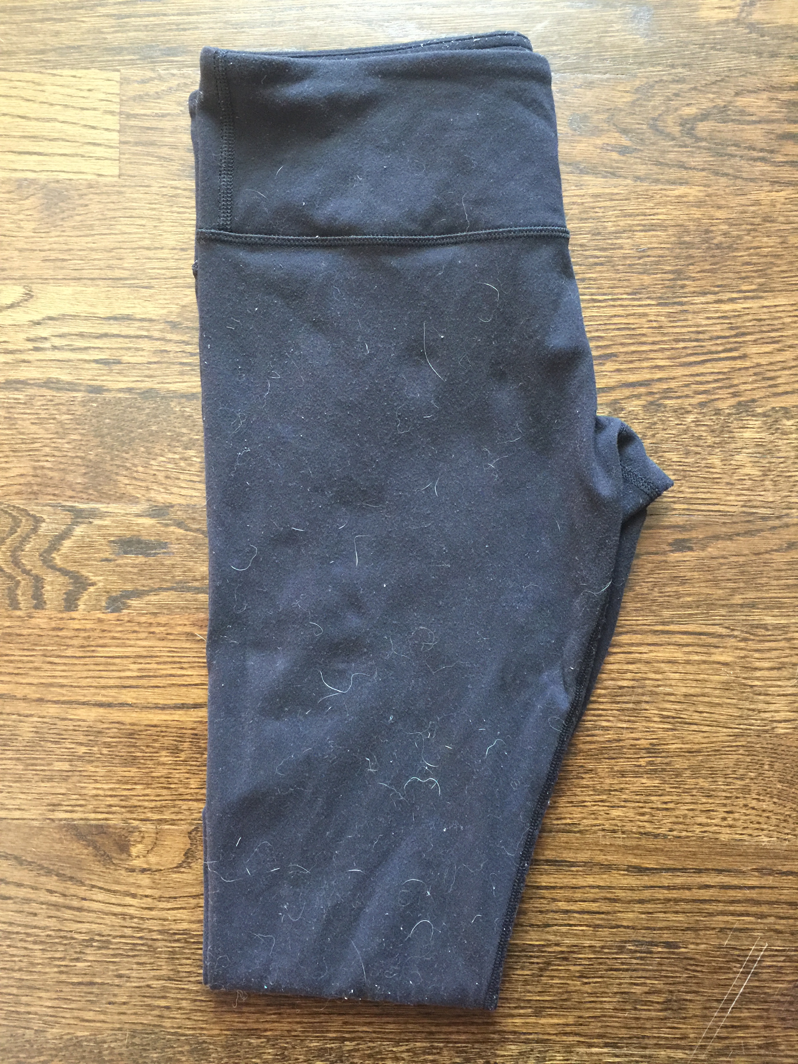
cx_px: 399
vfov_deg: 61.7
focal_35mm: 29
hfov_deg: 48.2
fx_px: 891
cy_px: 532
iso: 125
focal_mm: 4.15
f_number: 2.2
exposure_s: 1/15
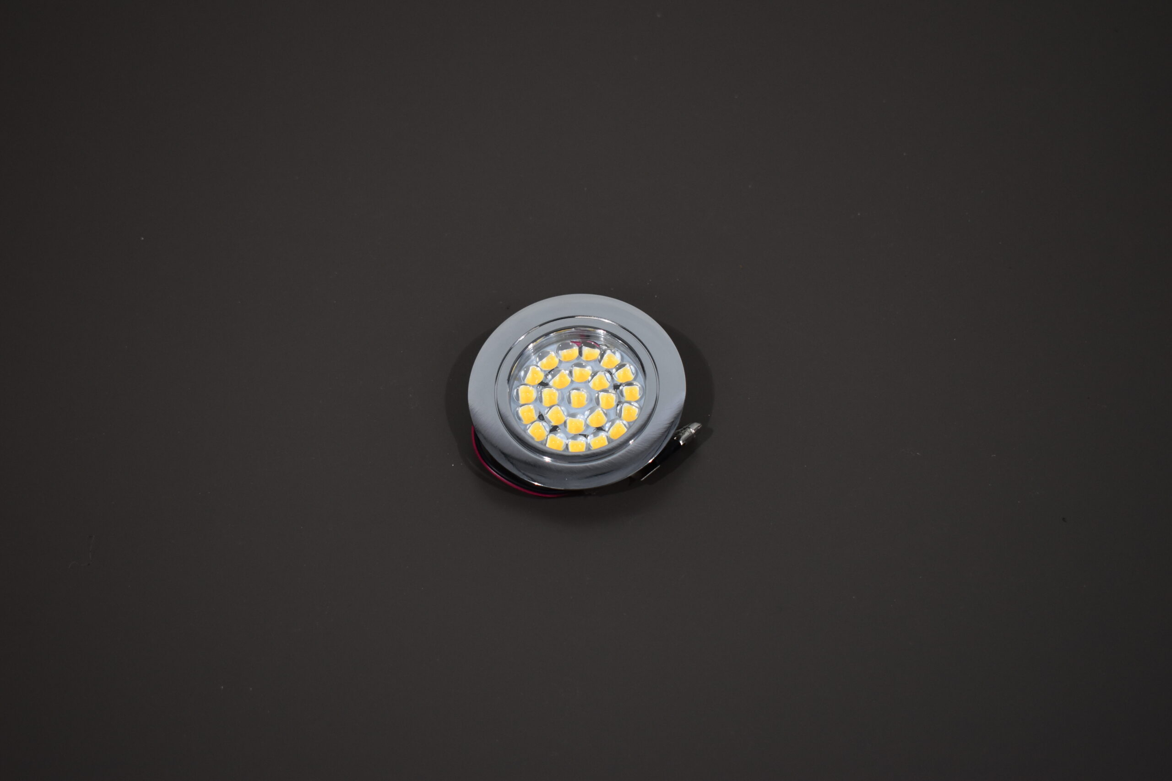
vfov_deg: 23.8
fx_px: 1856
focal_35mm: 57
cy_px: 390
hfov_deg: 35.1
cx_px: 586
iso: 640
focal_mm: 38
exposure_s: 1/250
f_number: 4.8
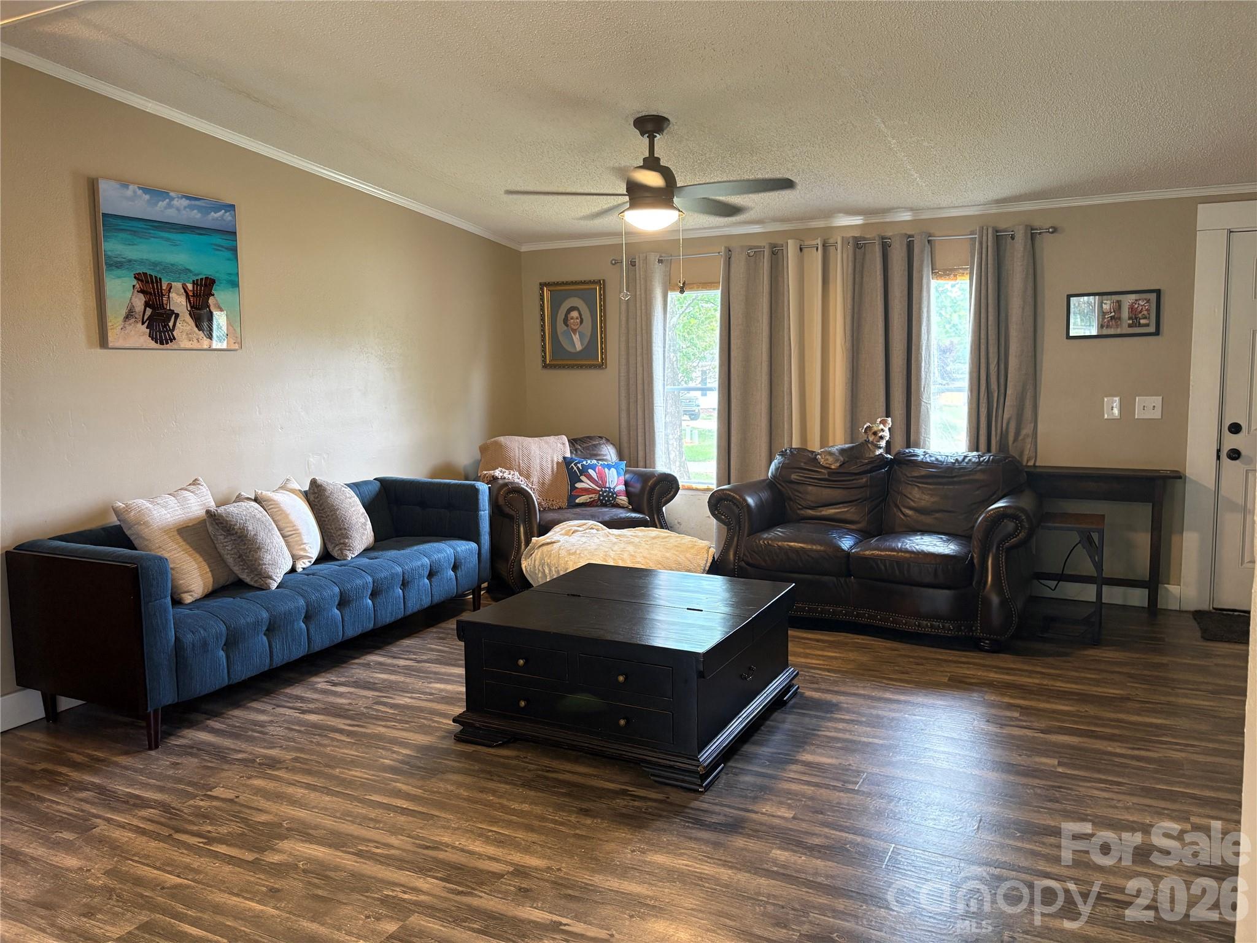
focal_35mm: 26
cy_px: 472
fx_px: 944
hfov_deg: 67.3
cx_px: 628
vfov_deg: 53.1
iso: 200
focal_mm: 5.96
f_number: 1.6
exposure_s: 1/60
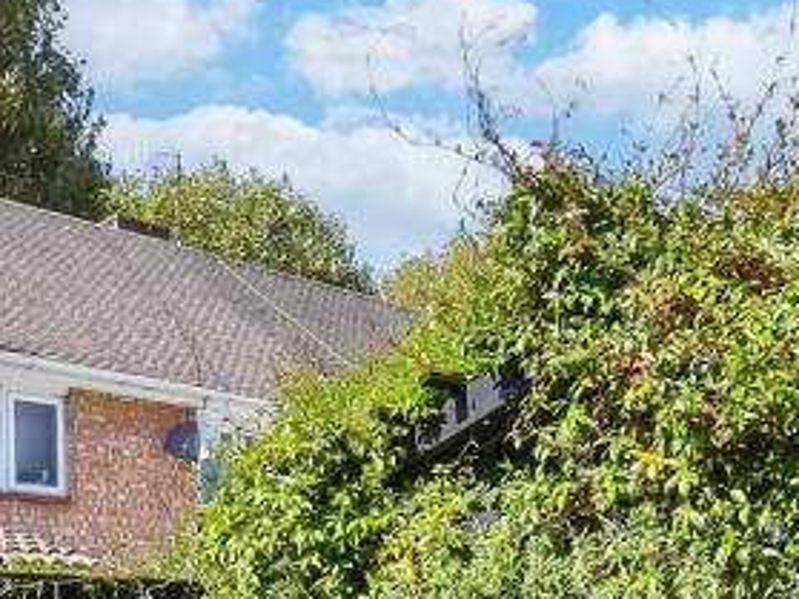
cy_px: 706
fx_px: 1223
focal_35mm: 53
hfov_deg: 35.6
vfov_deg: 25.0
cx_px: 229
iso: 500
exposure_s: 1/800
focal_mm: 10
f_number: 8
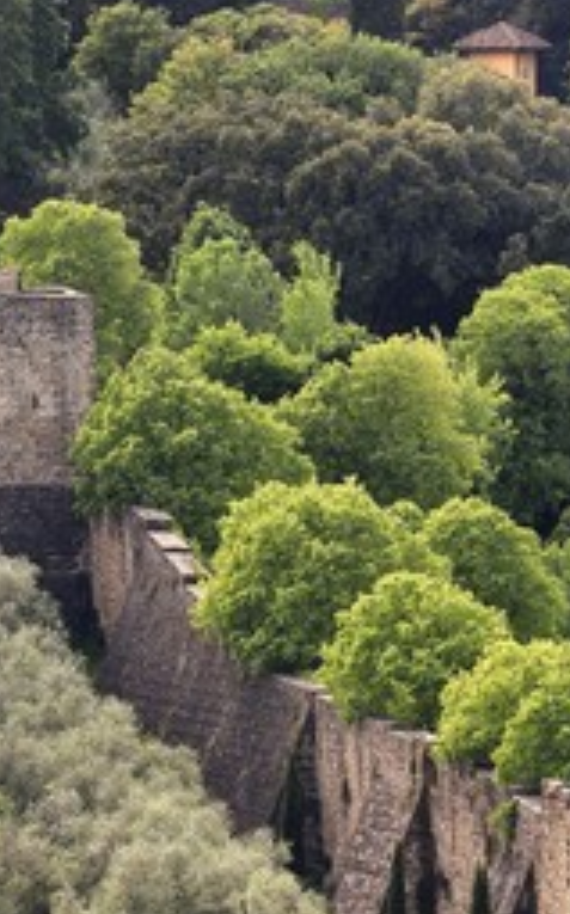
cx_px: 538
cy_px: 477
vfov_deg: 6.3
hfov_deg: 3.9
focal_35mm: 336
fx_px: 8365
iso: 200
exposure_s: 1/320
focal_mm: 200
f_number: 6.3
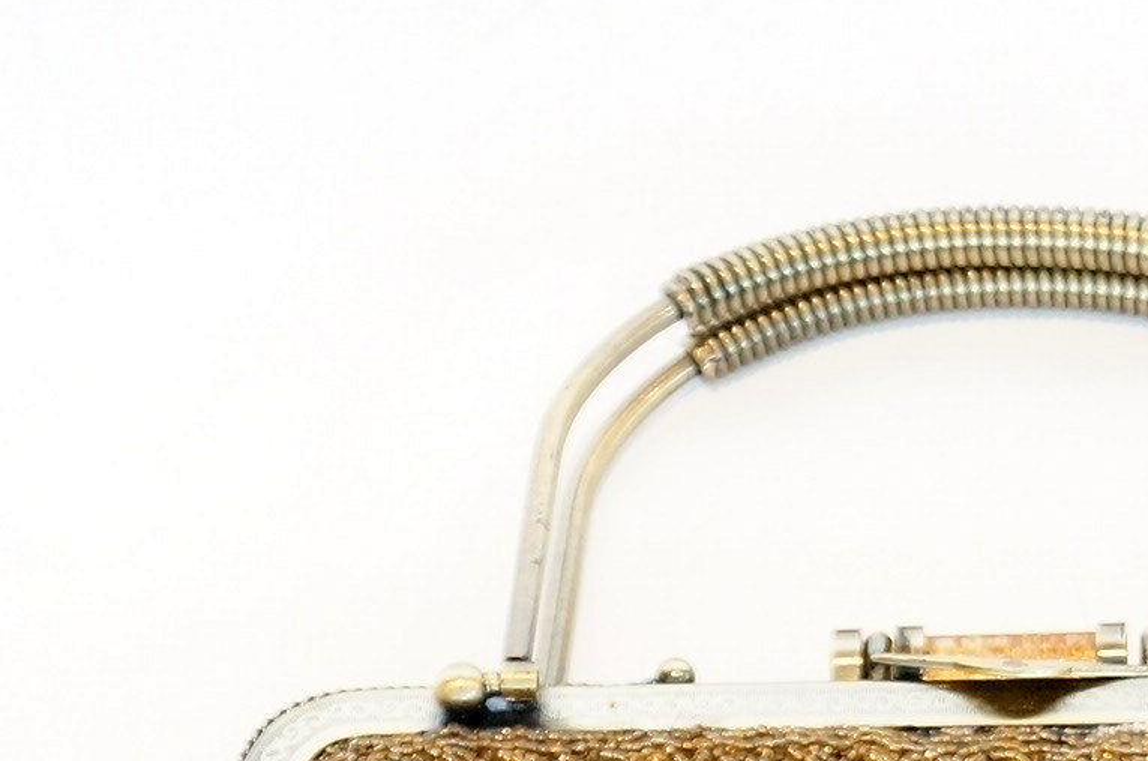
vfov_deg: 9.2
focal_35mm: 144
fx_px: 4583
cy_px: 1199
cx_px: 996
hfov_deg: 14.2
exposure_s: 1/60
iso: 2500
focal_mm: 30
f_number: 4.5
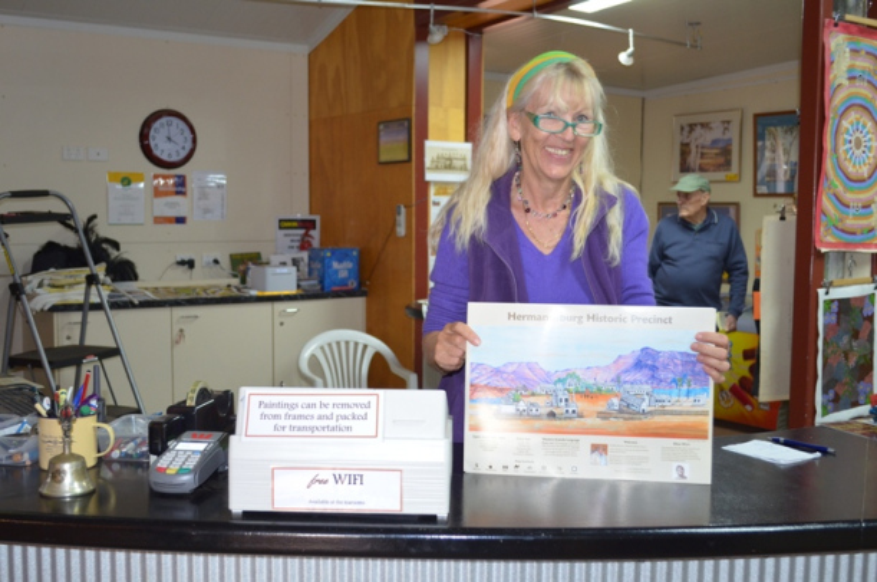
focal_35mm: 39
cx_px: 438
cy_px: 291
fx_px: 948
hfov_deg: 49.6
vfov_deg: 34.1
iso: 800
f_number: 4.2
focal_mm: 26
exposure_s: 1/40
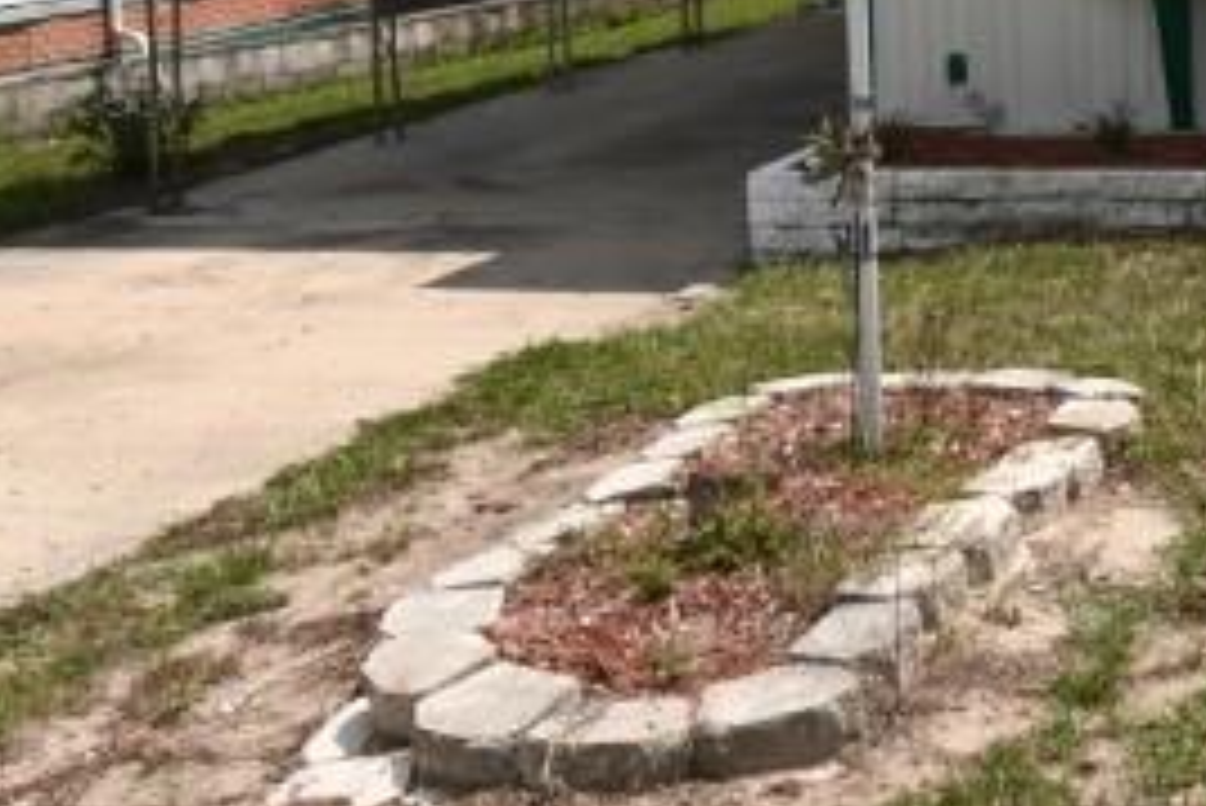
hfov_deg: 26.0
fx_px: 2339
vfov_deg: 18.1
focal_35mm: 70
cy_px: -261
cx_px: 1418
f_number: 11
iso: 100
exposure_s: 1/200
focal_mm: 13
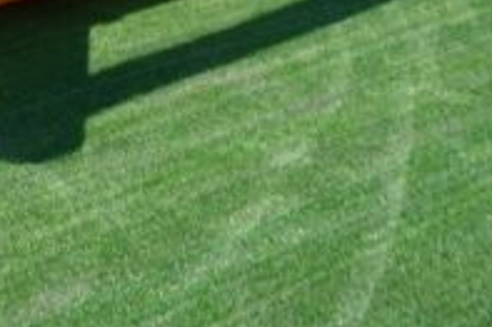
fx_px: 1707
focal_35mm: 125
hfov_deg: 15.4
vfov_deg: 10.2
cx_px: -192
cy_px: -293
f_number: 10
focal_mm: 16
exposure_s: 1/160
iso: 100
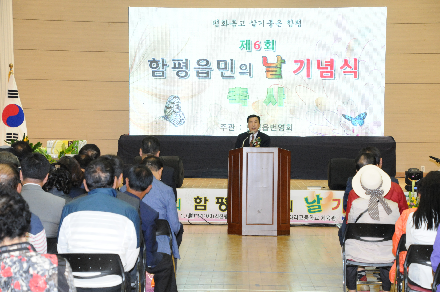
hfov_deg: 18.2
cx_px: 220
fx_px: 1373
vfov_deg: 12.1
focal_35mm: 112
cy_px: 146
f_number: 8
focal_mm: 75
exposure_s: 1/60
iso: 1600
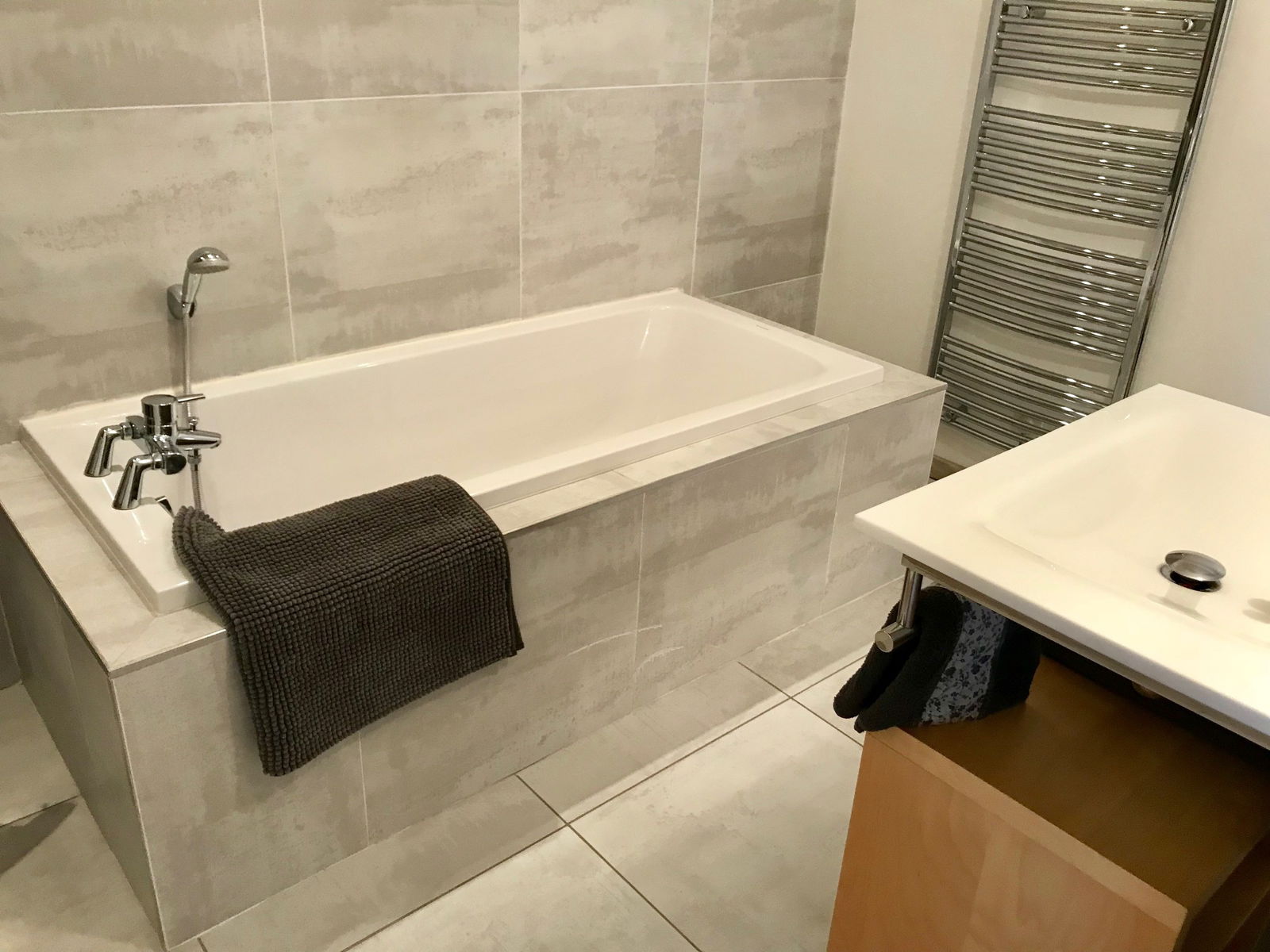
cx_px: 635
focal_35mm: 28
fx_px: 1027
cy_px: 476
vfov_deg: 49.7
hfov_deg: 63.4
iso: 50
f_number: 1.8
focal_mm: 3.99
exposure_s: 1/17
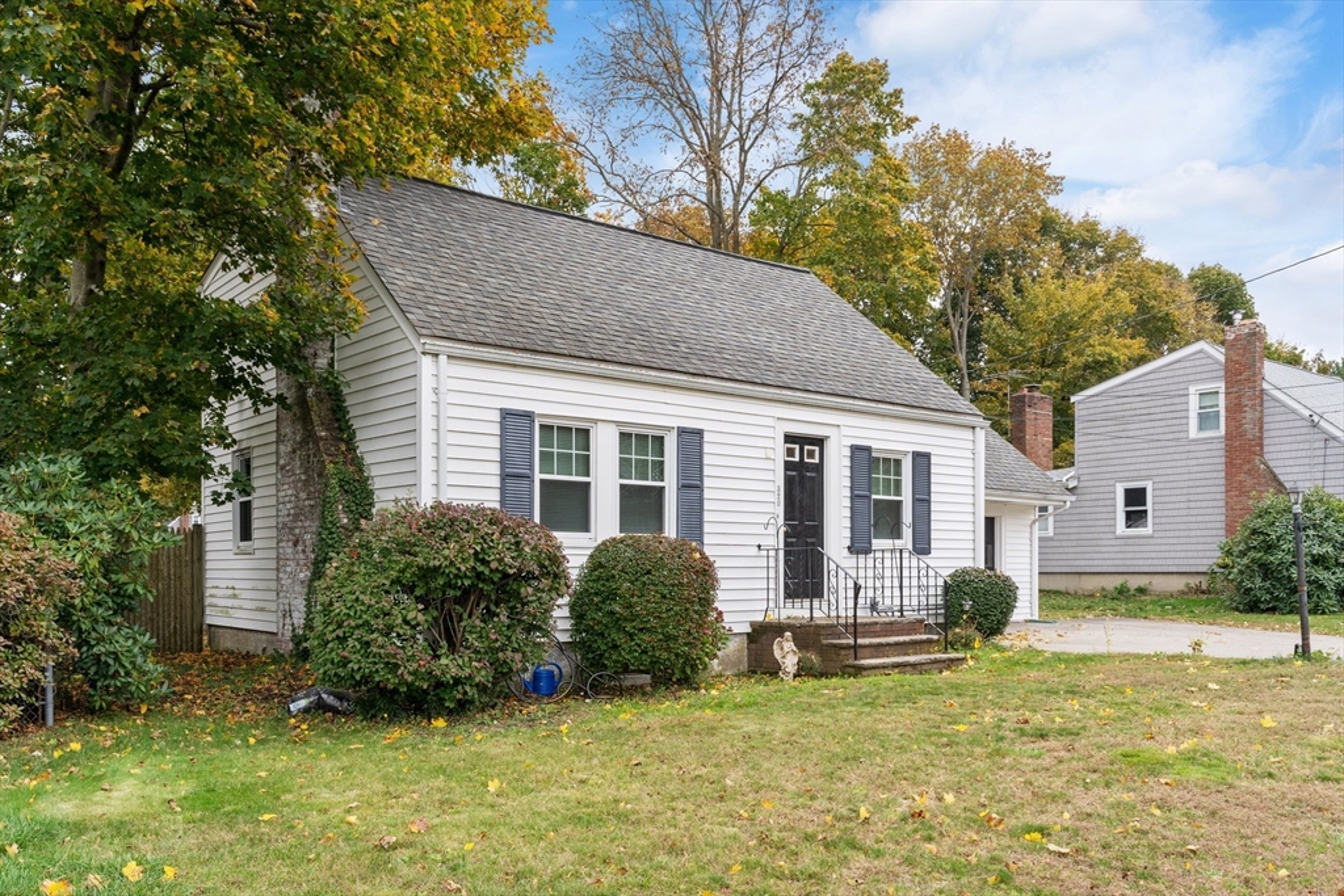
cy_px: 448
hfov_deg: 65.5
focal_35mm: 28
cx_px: 672
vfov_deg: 46.4
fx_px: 1045
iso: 500
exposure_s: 1/160
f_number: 11
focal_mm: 28
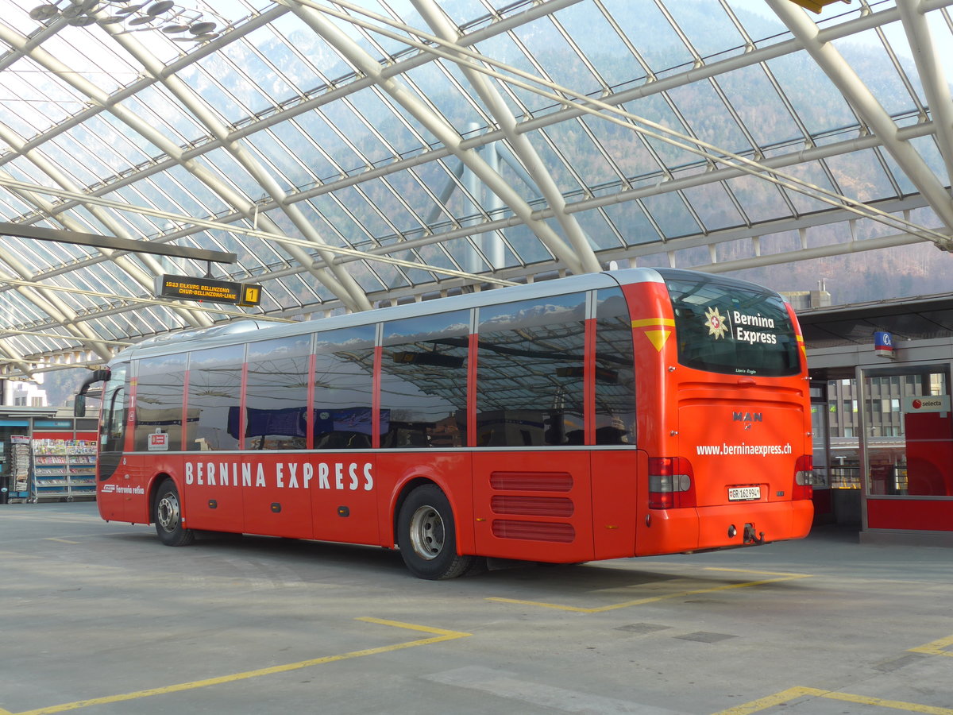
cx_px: 476
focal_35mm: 41
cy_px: 358
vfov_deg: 35.1
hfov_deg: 45.8
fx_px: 1129
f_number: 2.8
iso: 80
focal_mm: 8.4
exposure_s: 1/250
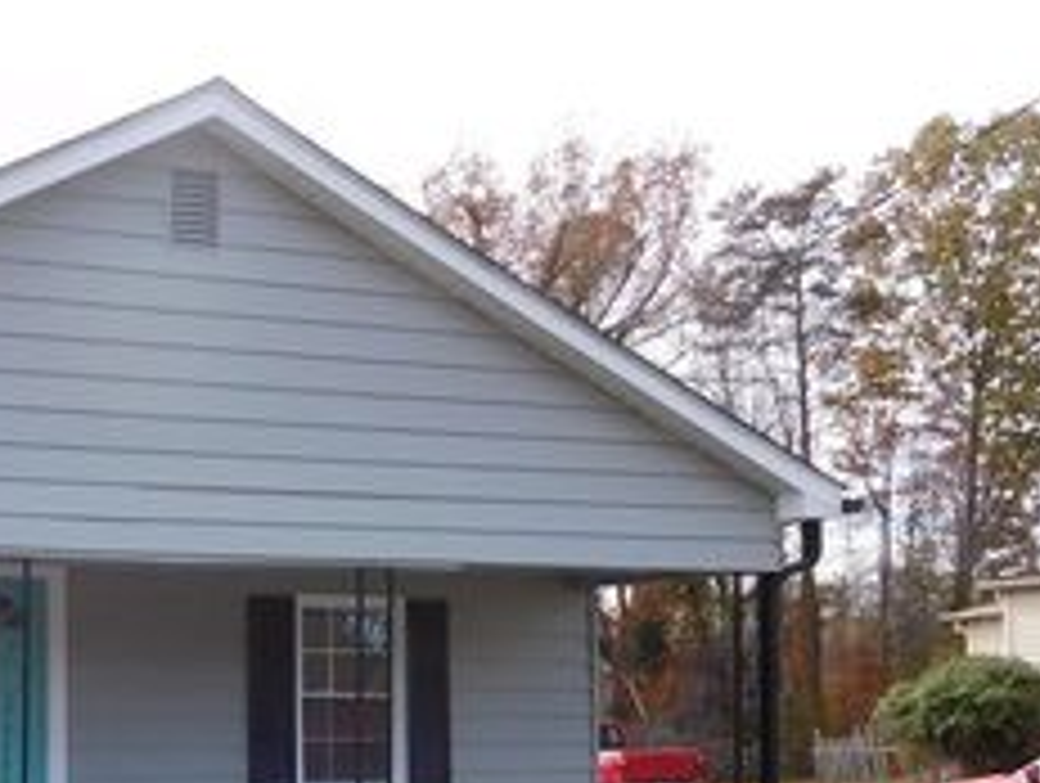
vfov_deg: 26.4
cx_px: -14
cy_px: 673
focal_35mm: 54
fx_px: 1625
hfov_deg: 32.5
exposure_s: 1/640
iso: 125
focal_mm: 4.5
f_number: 3.4
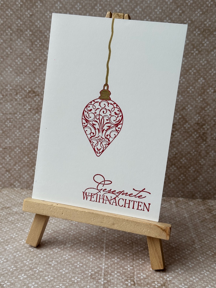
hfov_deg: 30.3
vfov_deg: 39.7
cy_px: 144
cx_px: 108
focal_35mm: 48
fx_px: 399
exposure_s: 1/121
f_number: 1.78
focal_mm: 6.86
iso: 64
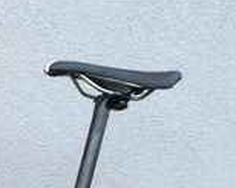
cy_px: 371
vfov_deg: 10.3
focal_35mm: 138
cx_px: -114
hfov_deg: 13.2
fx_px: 963
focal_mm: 4.12
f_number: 2.2
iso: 50
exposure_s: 1/120
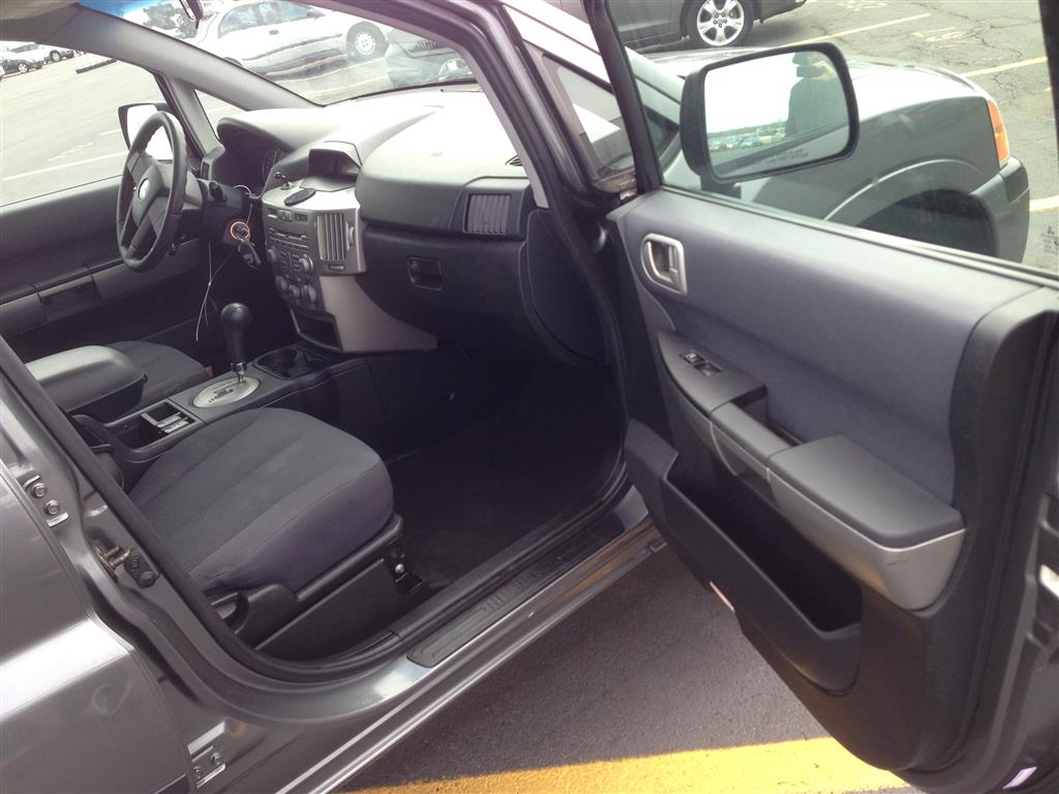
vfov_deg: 42.9
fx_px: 1010
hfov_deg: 55.4
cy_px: 397
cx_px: 530
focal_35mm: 33
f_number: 2.4
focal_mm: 4.13
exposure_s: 1/173
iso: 50
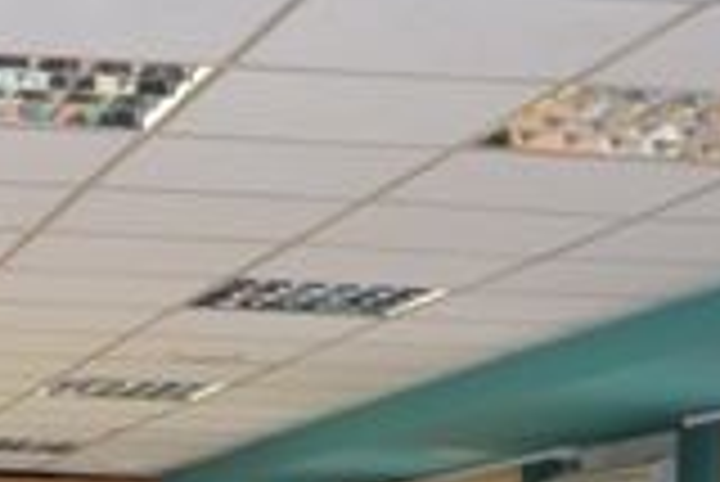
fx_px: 2642
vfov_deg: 9.9
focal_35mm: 132
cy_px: 849
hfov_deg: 15.0
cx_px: -126
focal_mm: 22
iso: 640
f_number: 3.8
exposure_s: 1/60
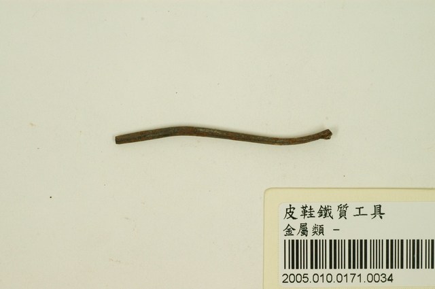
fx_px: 1086
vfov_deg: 15.1
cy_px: 144
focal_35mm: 90
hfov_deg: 22.6
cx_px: 218
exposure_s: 1/25
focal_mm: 60
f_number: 8
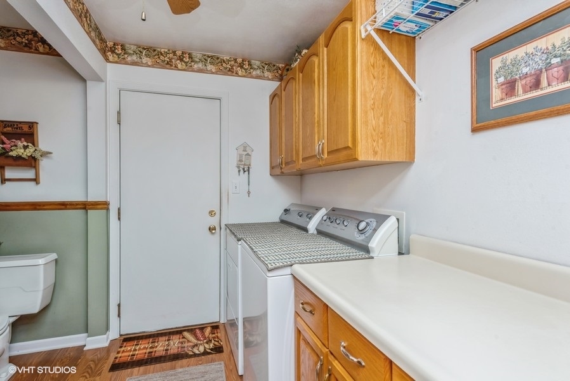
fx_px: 301
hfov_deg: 86.9
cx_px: 285
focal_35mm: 19
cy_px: 190
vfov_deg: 64.6
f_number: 8
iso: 200
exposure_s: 1/100
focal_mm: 19
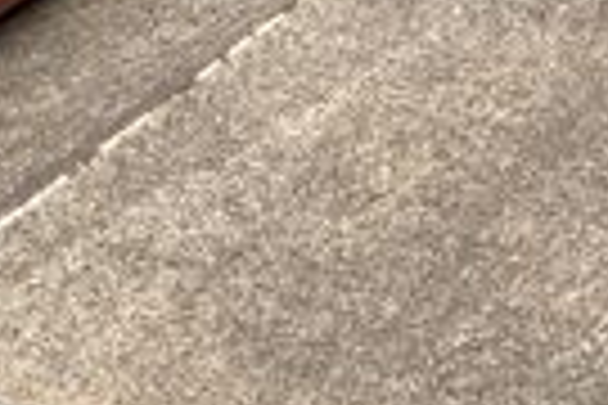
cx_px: -131
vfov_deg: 5.6
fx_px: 4070
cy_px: -279
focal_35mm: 241
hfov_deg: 8.4
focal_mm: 6
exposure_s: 1/258
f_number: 2.4
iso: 16
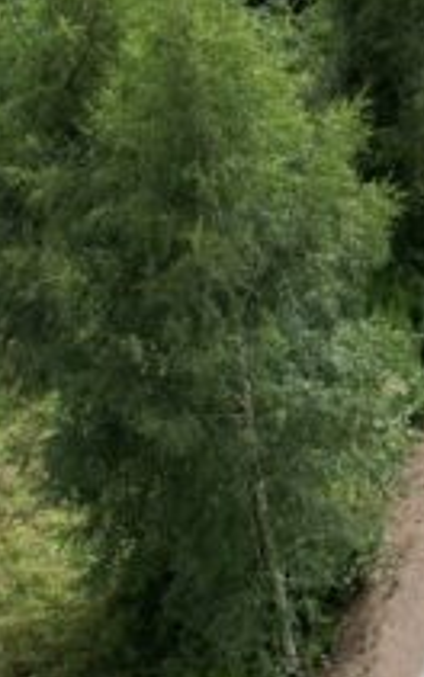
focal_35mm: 109
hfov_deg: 10.7
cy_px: -409
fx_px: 2014
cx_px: 938
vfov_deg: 16.9
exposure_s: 1/1600
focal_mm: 8.38
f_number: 2.8
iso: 100
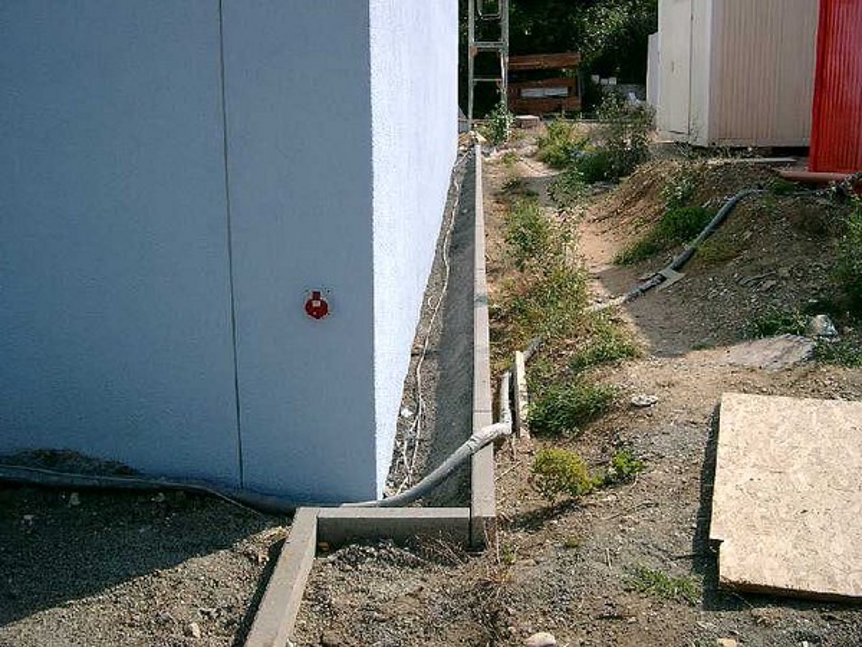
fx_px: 921
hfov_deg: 50.1
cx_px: 431
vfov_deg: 38.7
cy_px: 324
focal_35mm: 37
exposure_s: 1/800
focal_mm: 7.6
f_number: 5
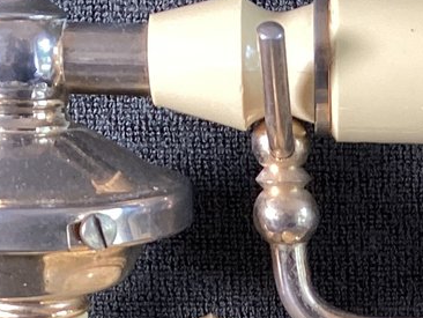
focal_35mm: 128
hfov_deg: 15.0
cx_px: 469
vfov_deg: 11.0
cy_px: 537
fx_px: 1565
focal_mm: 3.3
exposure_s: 1/50
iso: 80
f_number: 2.4
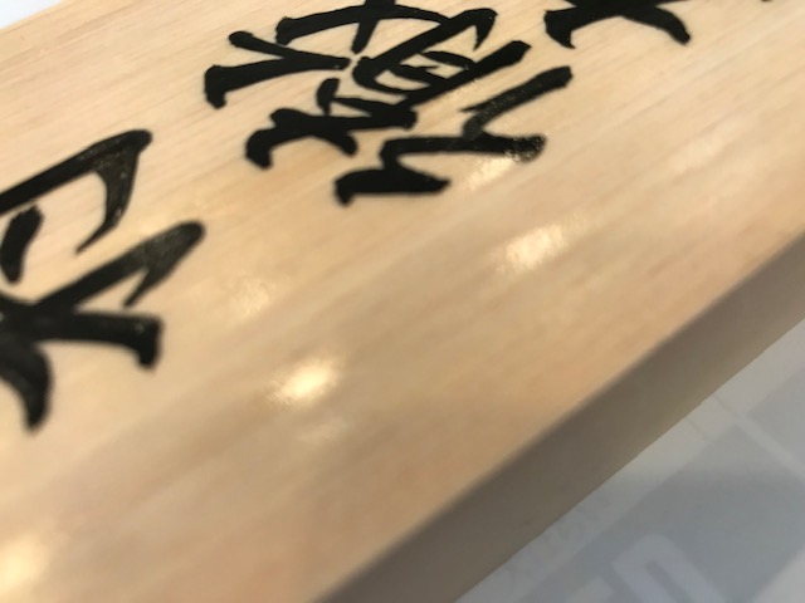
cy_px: 302
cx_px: 402
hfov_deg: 63.4
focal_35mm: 28
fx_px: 651
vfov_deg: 49.7
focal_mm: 3.99
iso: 20
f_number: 1.8
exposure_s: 1/30
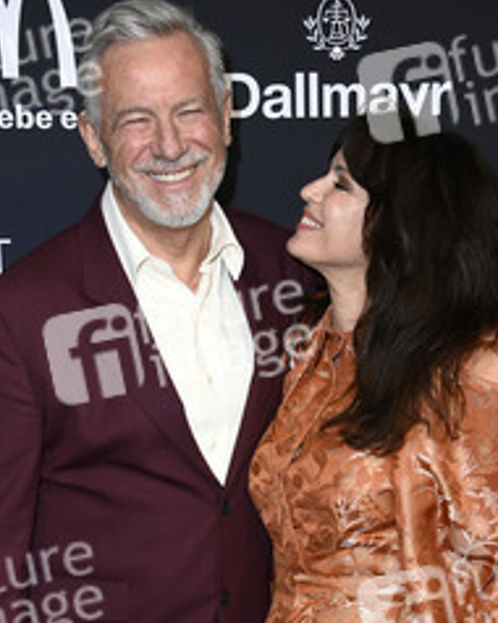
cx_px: 254
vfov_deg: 23.1
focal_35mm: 82
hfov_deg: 18.7
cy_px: 474
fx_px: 1513
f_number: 5.6
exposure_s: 1/250
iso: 500
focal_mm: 52
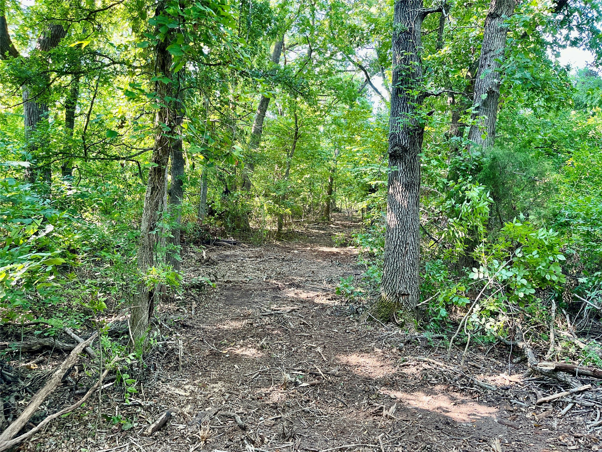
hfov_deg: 67.3
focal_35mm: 26
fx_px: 452
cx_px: 301
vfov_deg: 53.1
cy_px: 226
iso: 125
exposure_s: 1/110
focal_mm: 5.1
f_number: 1.6
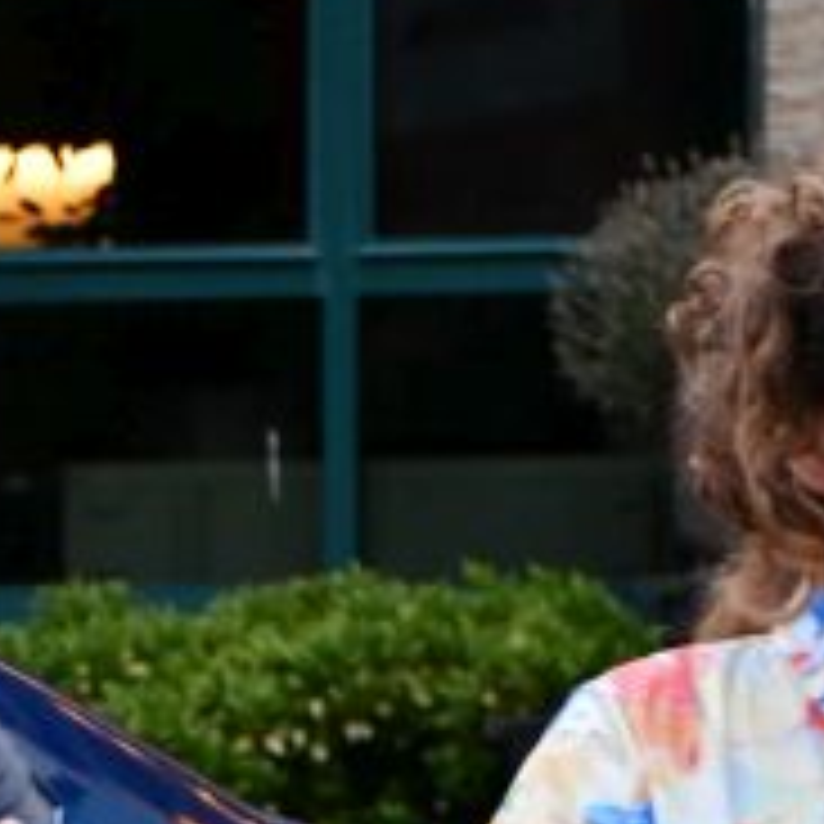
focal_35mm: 298
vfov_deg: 5.7
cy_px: 1738
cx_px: 288
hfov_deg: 5.9
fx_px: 8025
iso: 3200
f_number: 4.5
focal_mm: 45
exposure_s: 1/60
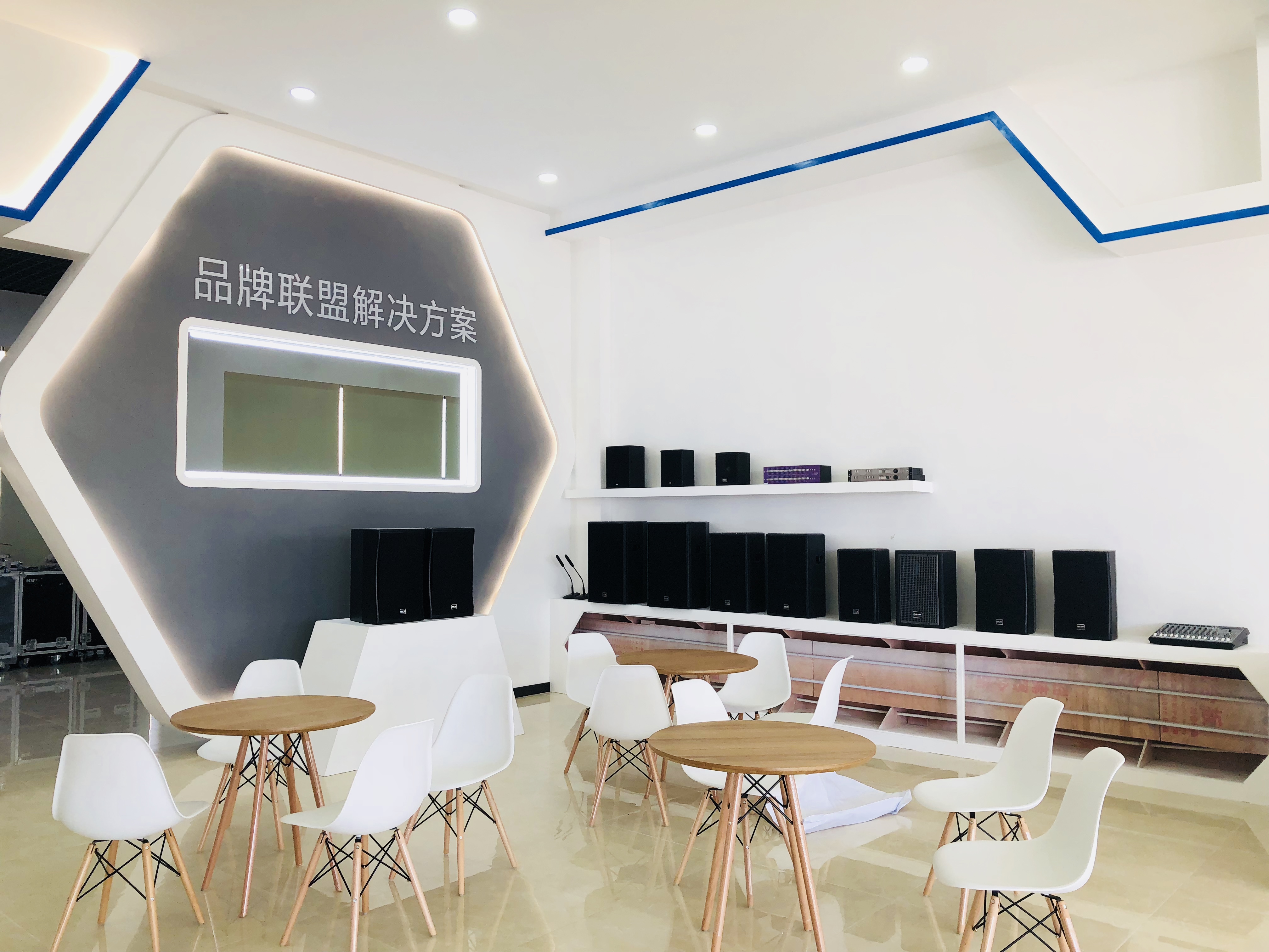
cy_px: 476
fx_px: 1063
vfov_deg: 48.2
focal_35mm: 29
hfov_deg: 61.7
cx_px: 634
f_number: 1.8
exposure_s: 1/100
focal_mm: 3.99
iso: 50
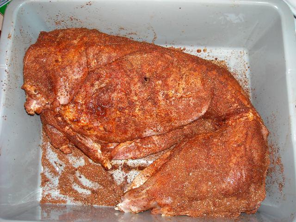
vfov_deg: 40.7
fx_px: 299
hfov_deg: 52.6
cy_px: 111
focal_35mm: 35
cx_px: 148
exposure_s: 1/60
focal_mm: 5.7
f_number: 2.8
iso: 200
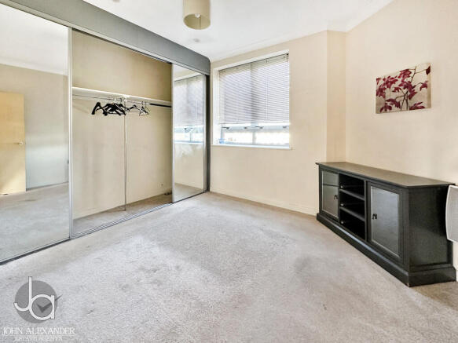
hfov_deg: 102.1
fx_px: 185
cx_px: 229
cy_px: 172
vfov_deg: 85.7
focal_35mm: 14
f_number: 2.2
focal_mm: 2.22
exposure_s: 1/66
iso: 320
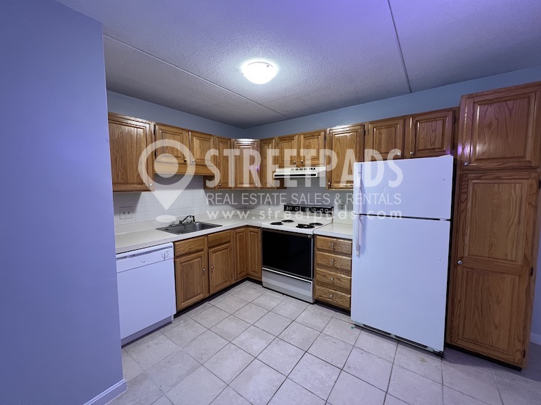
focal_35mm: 13
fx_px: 203
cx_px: 270
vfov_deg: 89.9
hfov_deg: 106.2
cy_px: 202
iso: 250
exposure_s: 1/60
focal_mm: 1.57
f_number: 1.8
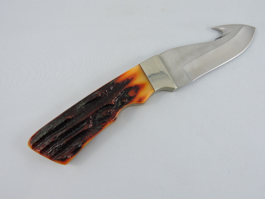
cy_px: 100
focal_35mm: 30
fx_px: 230
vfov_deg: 46.8
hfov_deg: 60.0
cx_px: 132
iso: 100
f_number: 3.5
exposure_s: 1/50
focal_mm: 5.4
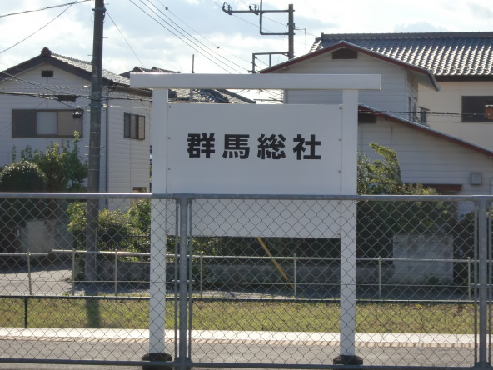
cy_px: 182
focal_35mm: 121
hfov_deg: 16.3
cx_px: 258
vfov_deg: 12.2
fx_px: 1723
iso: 64
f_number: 5.8
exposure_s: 1/400
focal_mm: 19.6
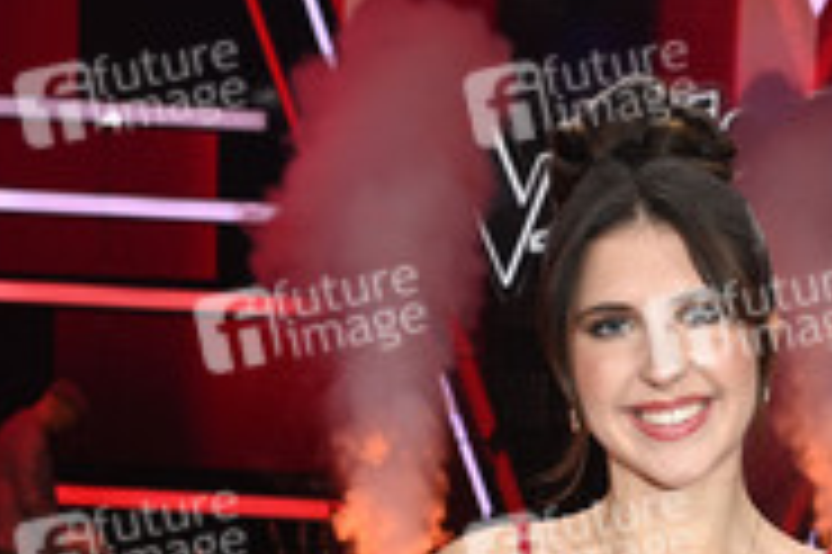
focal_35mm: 73
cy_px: 658
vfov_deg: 17.8
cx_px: 641
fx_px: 1686
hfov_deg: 27.3
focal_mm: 30
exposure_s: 1/60
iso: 1600
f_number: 5.6
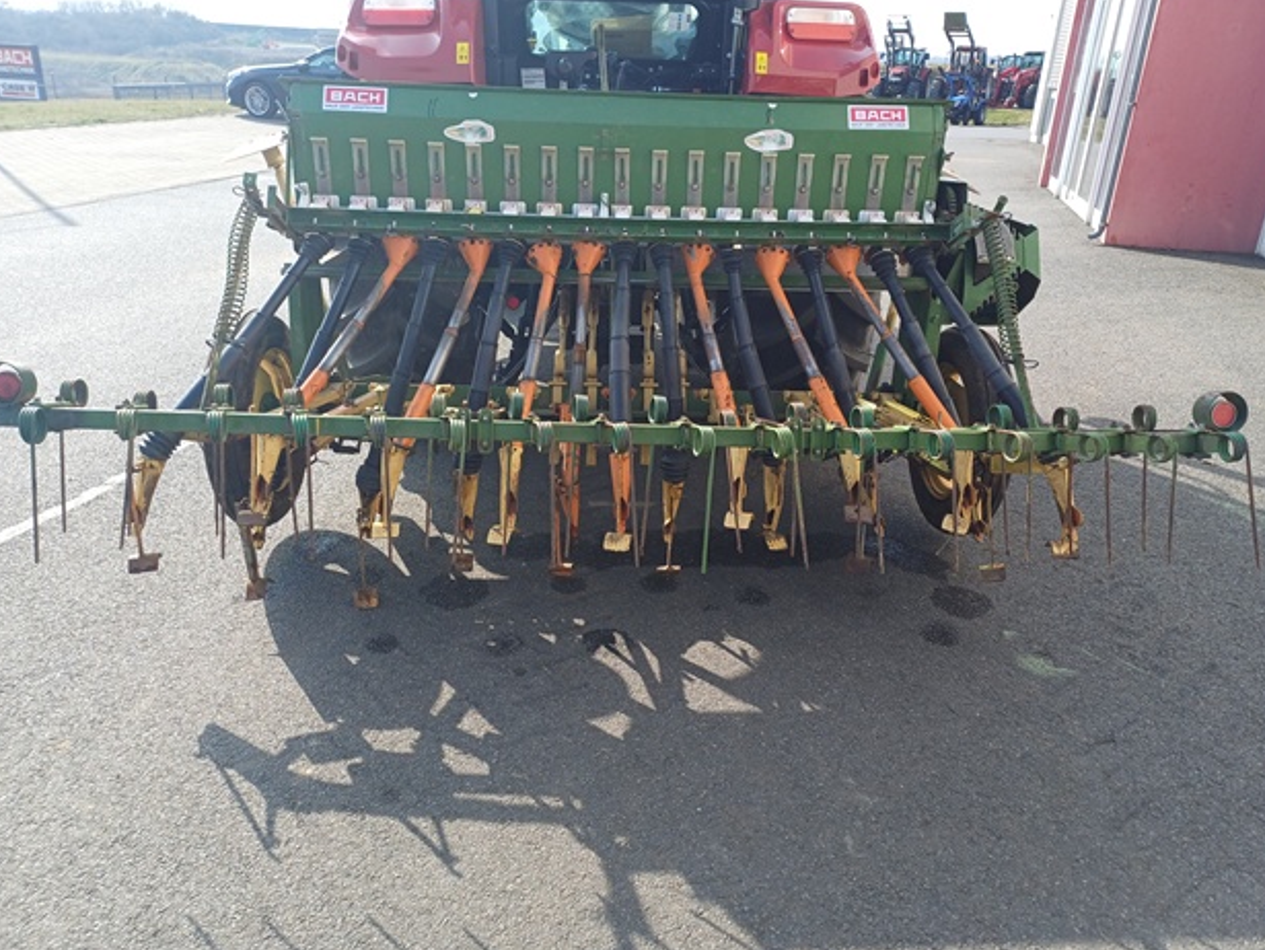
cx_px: 629
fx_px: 951
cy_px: 475
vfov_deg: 53.1
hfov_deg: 67.3
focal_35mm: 26
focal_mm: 4.65
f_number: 1.8
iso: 50
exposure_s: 1/481
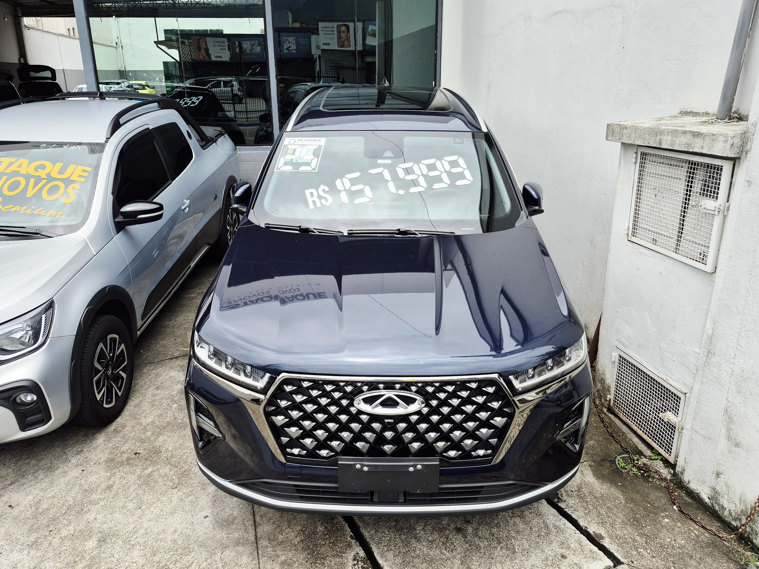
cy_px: 289
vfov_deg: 51.4
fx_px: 592
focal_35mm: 27
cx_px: 387
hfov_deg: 65.3
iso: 25
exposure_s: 1/1492
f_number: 1.8
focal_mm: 5.4
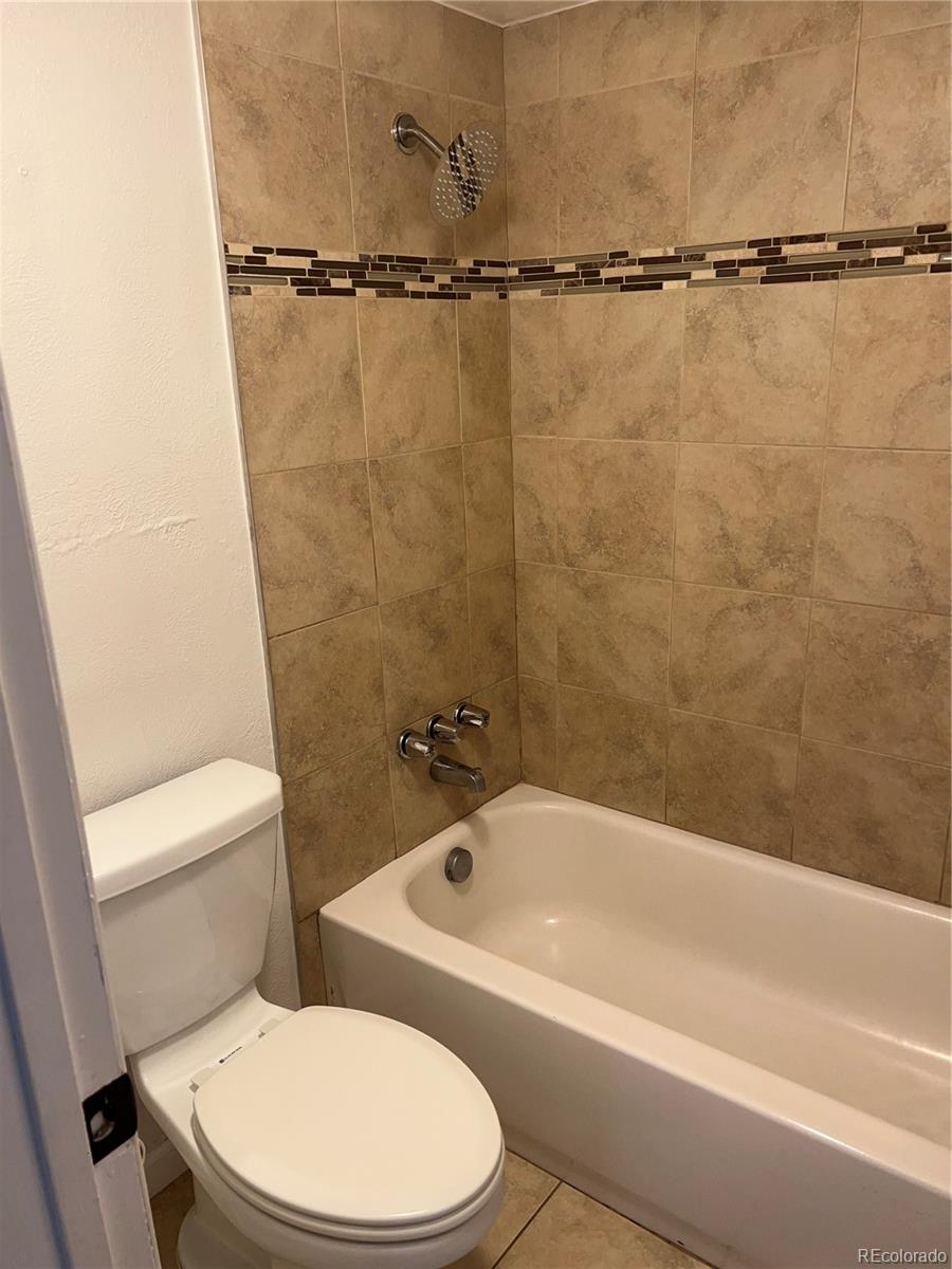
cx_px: 476
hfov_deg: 53.1
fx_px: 953
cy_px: 634
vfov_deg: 67.3
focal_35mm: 26
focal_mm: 5.7
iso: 64
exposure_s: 1/120
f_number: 1.5
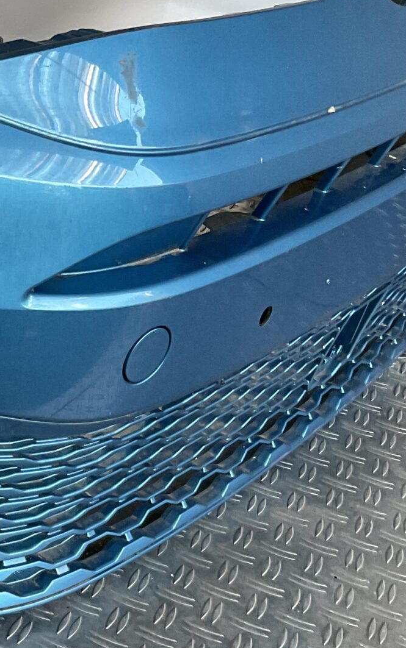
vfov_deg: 27.7
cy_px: 216
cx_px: -176
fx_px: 1309
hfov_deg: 16.3
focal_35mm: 74
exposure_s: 1/120
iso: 64
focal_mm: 3
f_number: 1.8
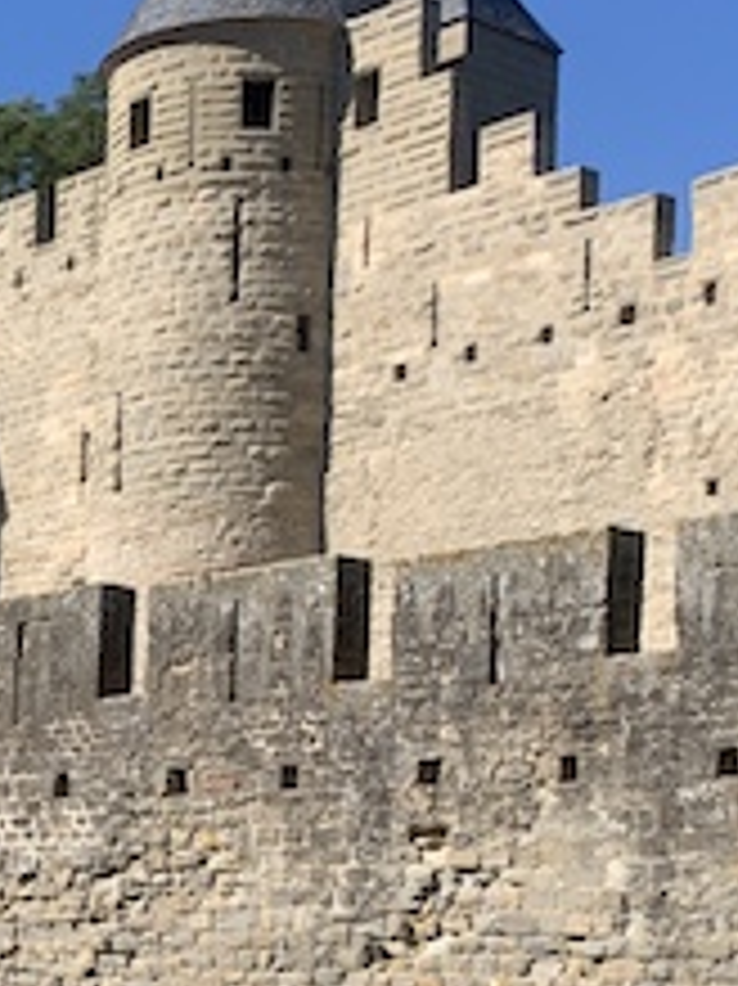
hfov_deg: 14.3
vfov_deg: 19.9
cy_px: 1040
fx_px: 2703
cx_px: -441
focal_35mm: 95
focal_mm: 4.25
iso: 25
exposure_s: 1/1953
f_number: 1.8
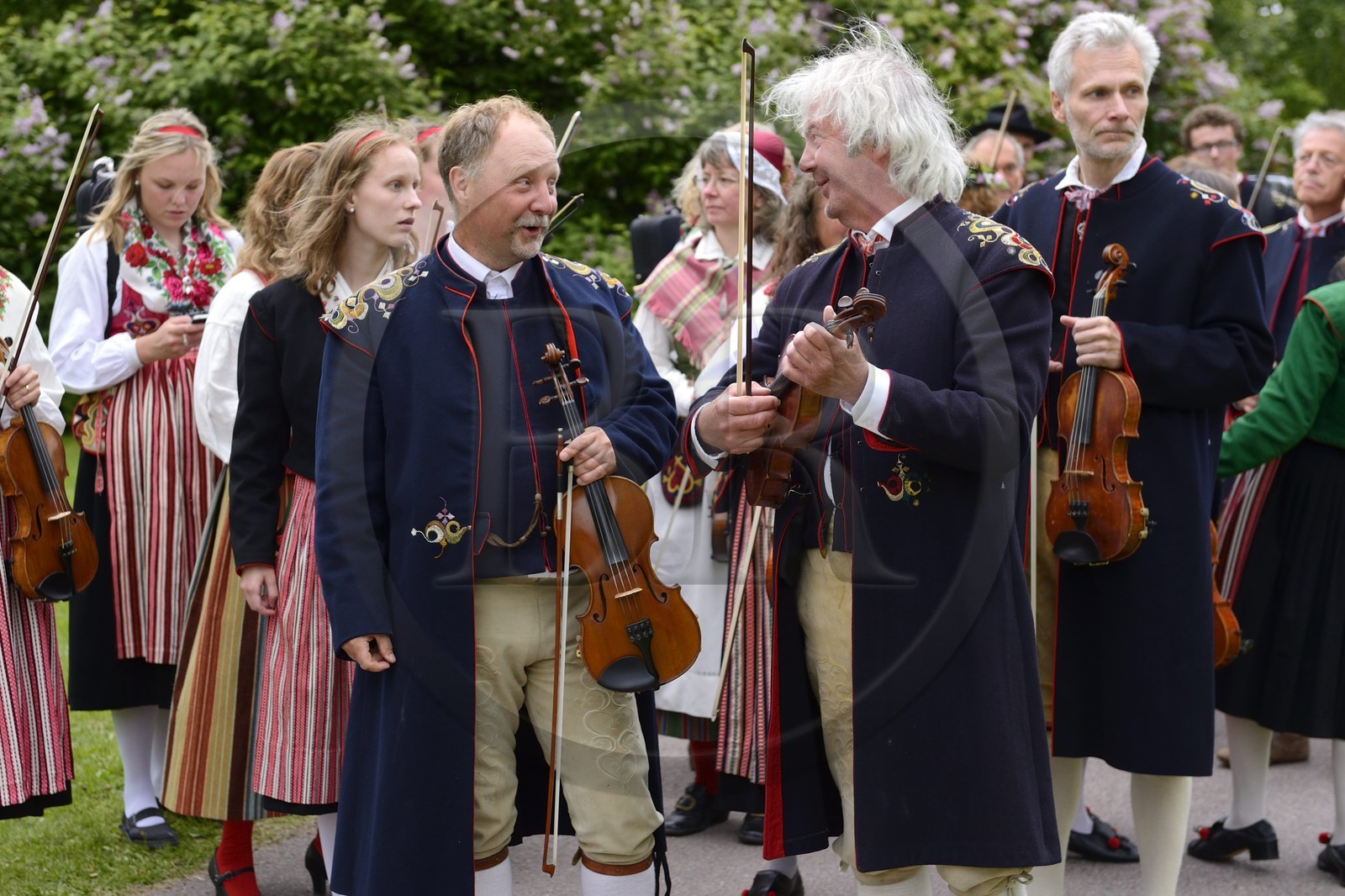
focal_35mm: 58
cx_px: 672
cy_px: 448
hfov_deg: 34.5
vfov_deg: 23.4
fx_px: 2166
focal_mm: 58
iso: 800
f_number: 4
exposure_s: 1/160
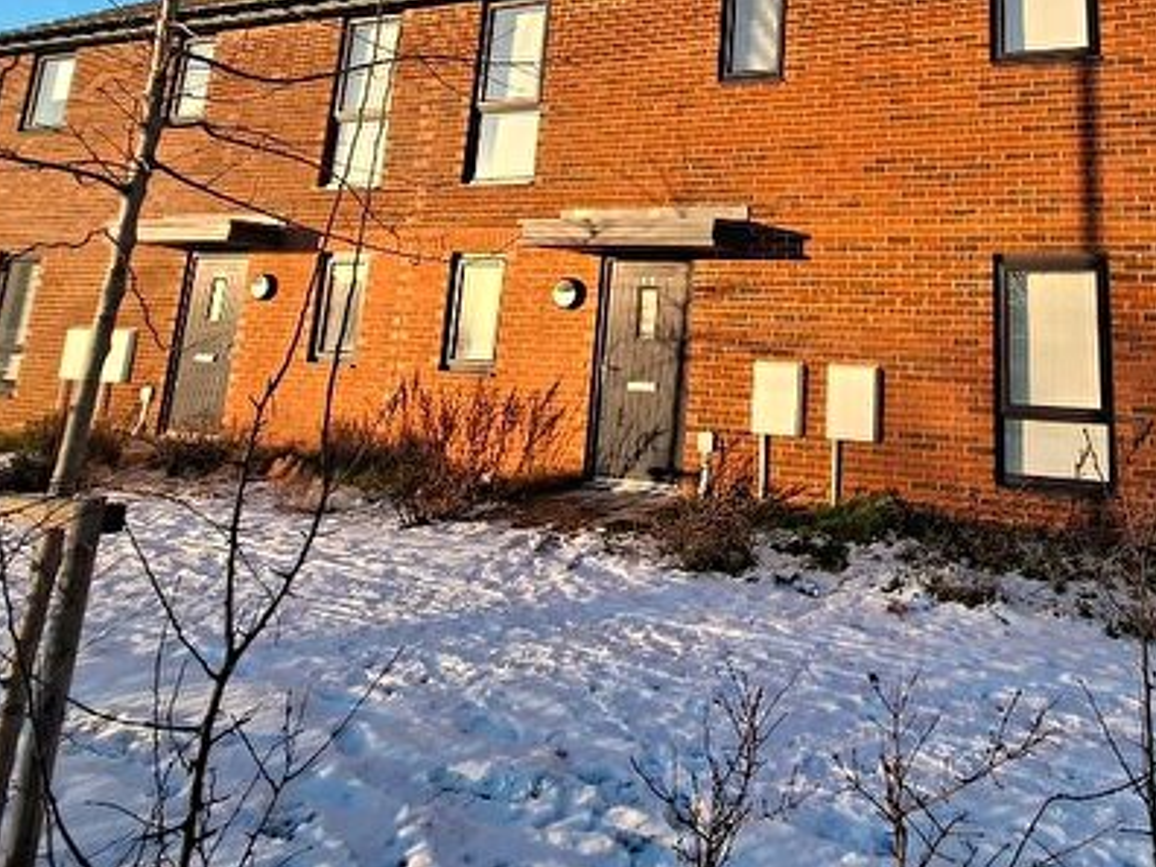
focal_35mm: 23
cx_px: 855
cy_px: 144
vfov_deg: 53.9
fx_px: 768
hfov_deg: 69.5
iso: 40
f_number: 2.2
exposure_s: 1/282
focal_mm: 1.74
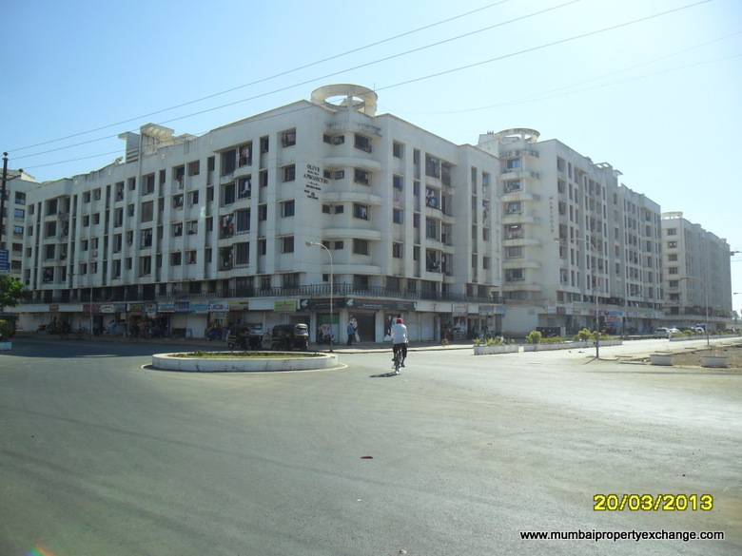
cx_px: 371
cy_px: 278
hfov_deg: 65.3
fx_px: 579
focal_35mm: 27
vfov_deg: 51.4
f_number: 8.9
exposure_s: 1/180
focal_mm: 4.9
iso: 100
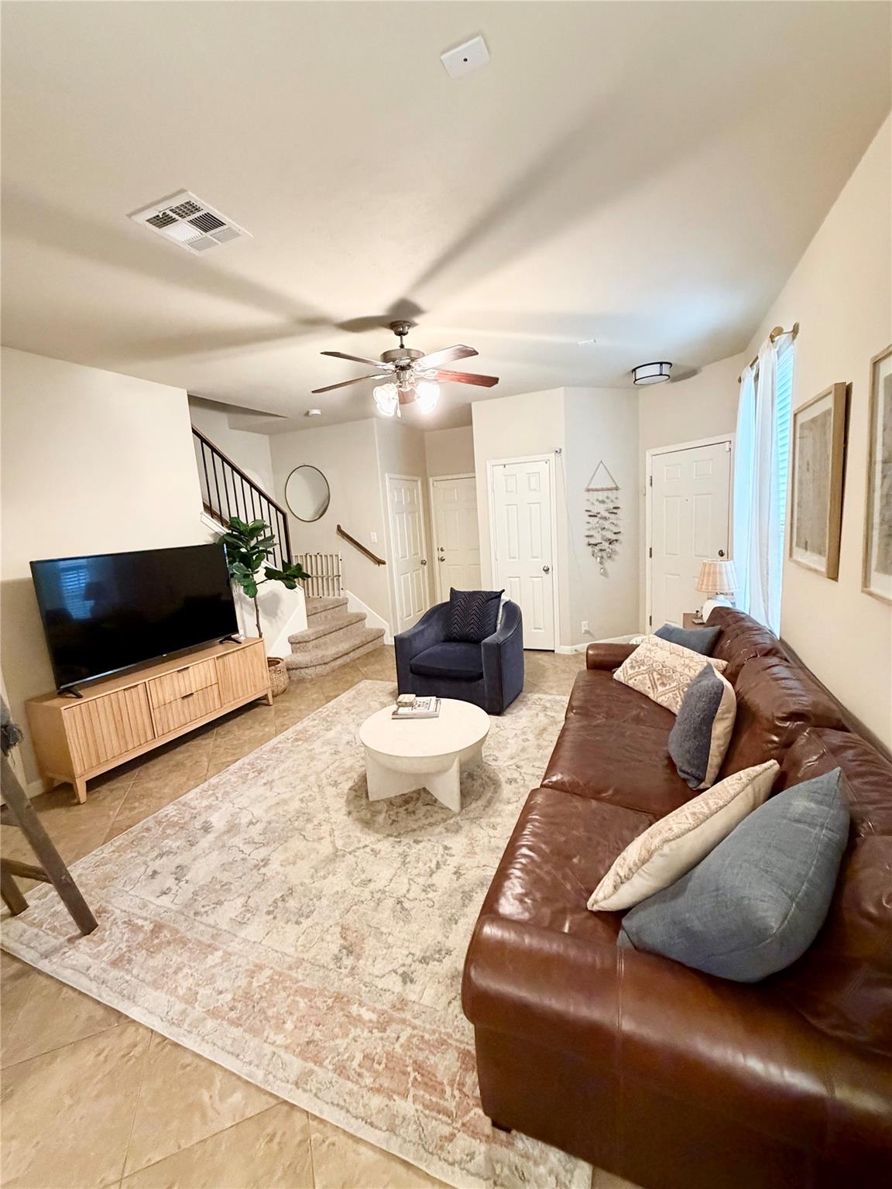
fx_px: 481
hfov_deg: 85.7
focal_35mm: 14
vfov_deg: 102.1
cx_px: 446
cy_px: 594
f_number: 2.2
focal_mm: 2.22
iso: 800
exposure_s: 1/60
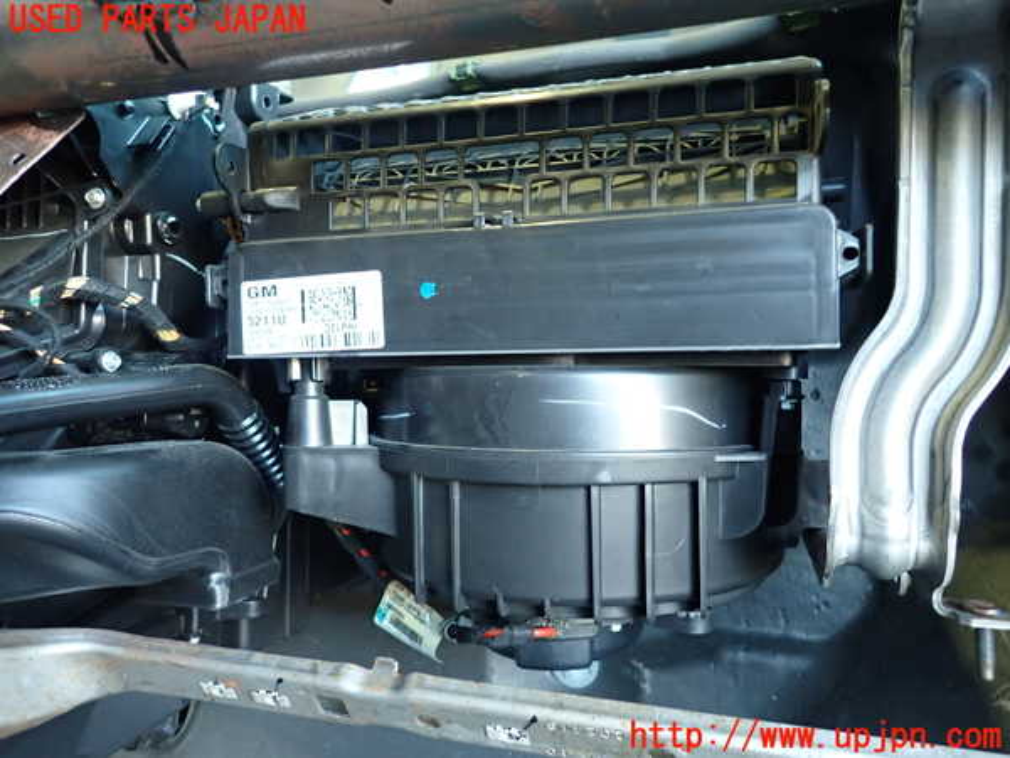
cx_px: 505
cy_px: 379
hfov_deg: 69.4
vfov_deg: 54.9
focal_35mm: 25
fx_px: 729
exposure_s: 1/30
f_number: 2
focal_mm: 4.5
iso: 320
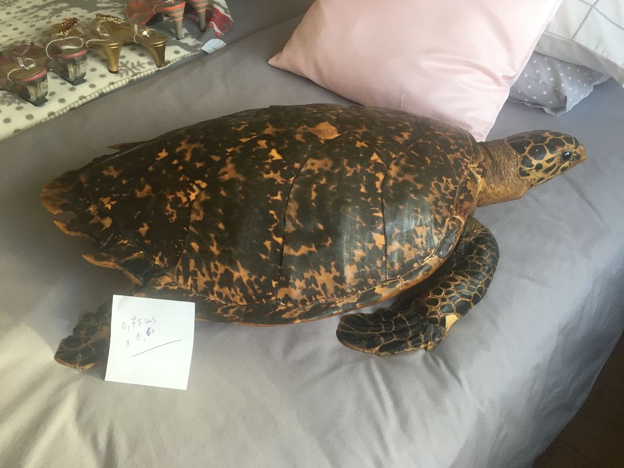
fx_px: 523
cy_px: 234
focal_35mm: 29
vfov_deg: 48.2
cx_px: 312
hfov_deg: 61.7
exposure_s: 1/33
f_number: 2.2
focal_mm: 4.15
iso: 40
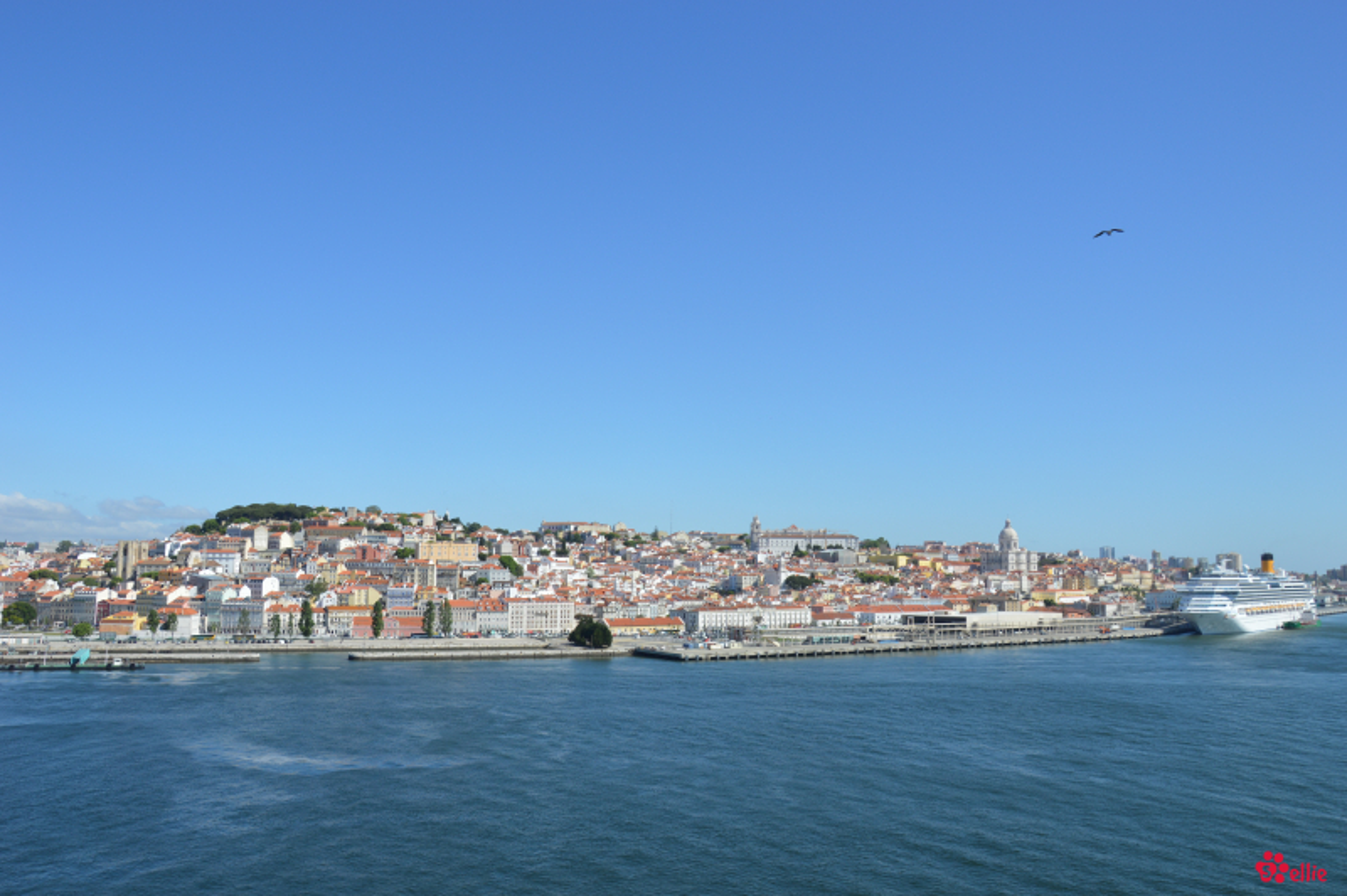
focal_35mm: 27
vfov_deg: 47.9
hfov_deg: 67.4
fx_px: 1009
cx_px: 674
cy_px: 448
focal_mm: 18
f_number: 8
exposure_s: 1/320
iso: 100
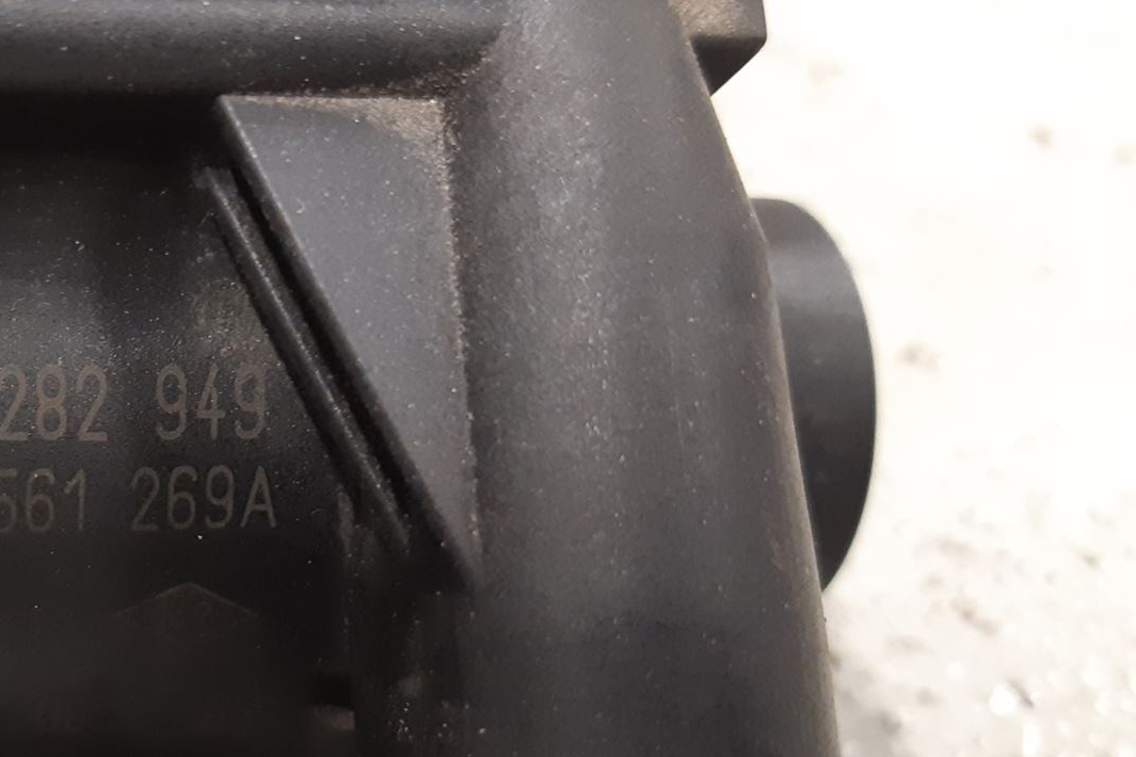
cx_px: 83
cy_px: 504
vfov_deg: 25.9
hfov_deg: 35.6
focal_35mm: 52
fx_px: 1641
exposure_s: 1/25
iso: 200
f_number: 1.7
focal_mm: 3.93
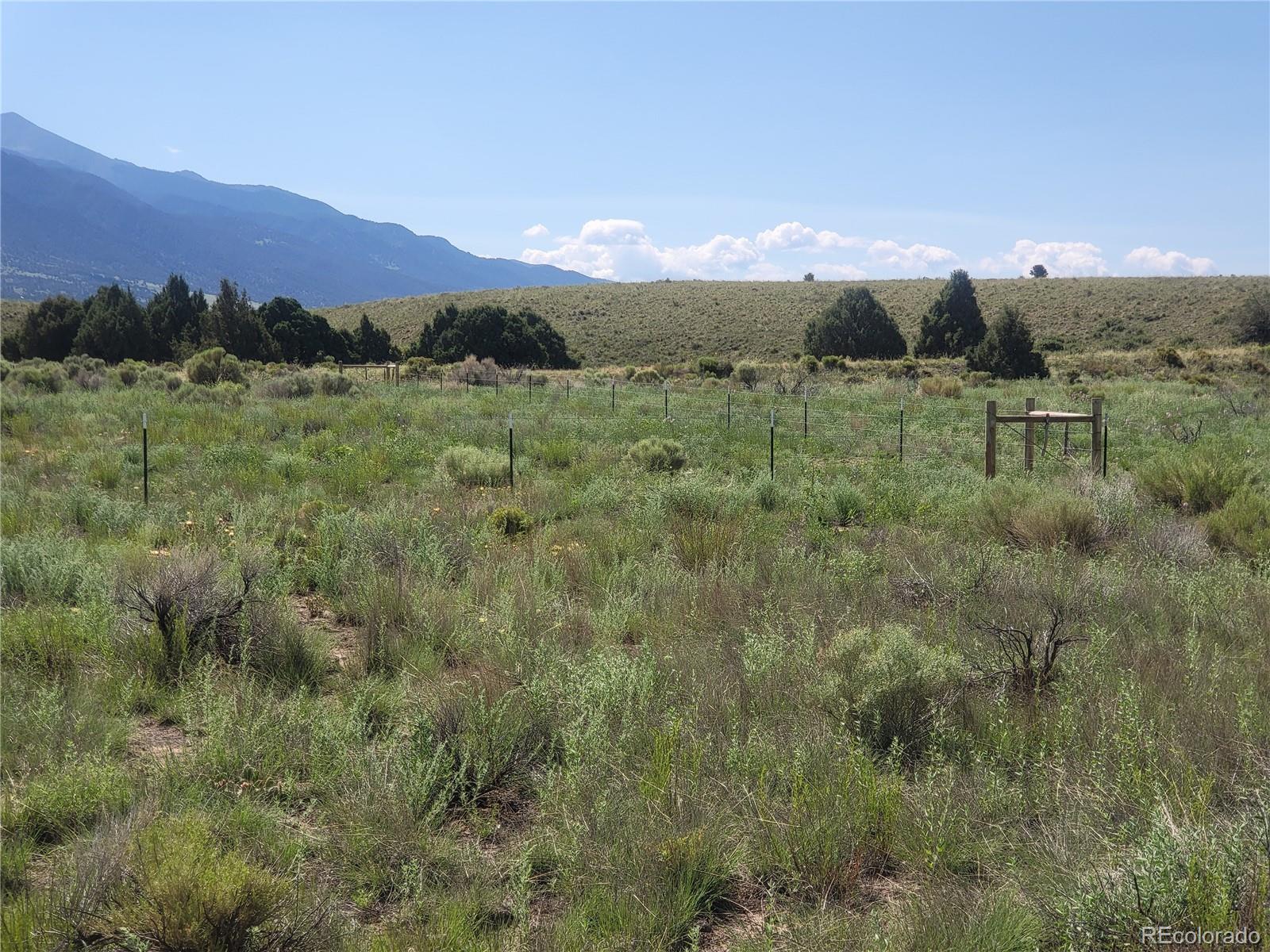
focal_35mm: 52
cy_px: 476
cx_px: 635
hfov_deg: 36.8
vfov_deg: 28.0
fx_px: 1908
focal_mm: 6
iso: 25
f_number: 2.4
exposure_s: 1/1044
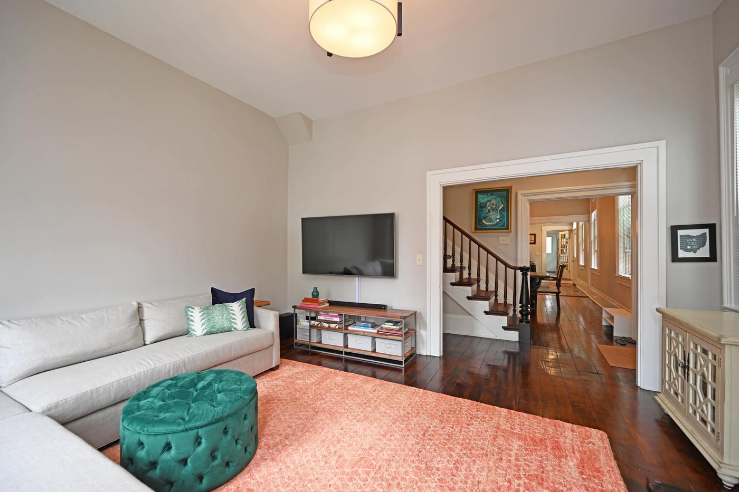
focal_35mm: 15
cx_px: 360
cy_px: 252
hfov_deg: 100.4
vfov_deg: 77.3
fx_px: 308
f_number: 4
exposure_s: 1/60
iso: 360
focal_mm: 14
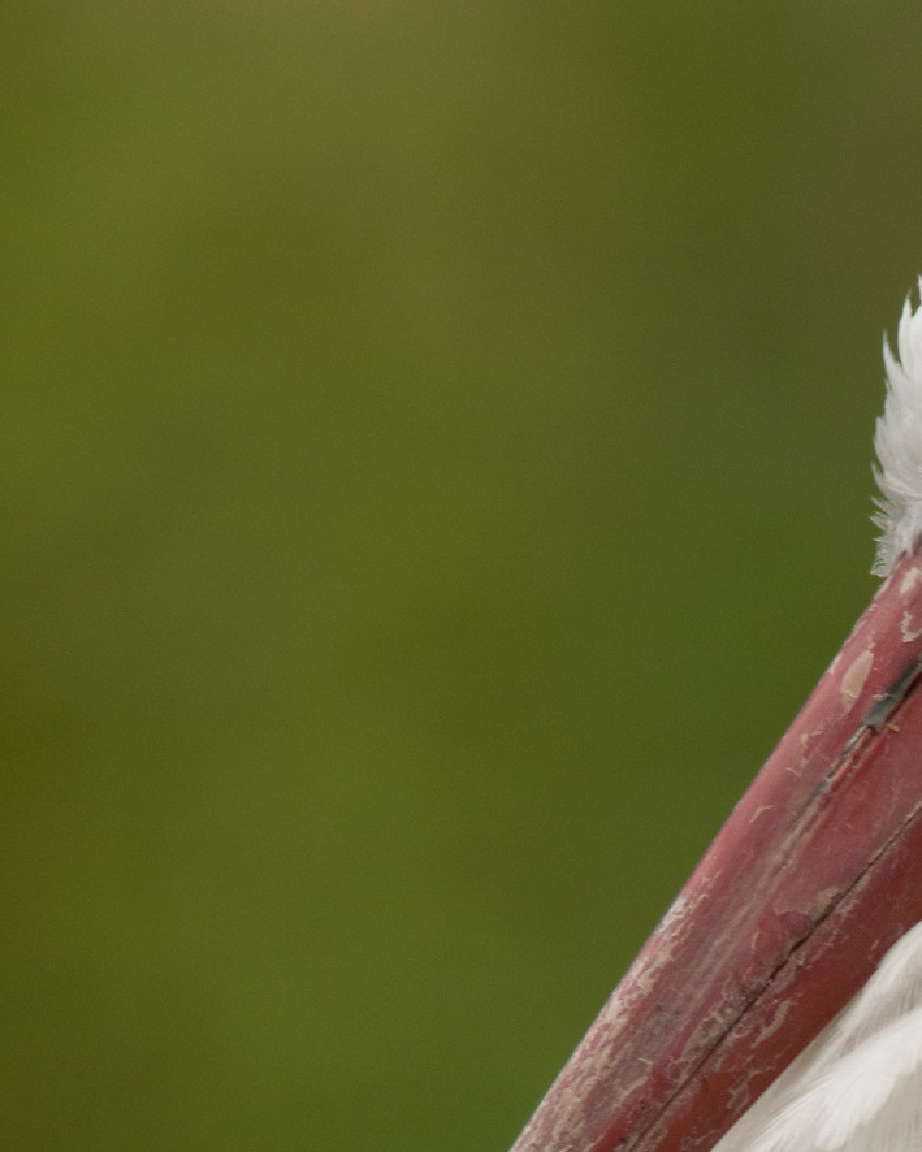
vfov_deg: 1.0
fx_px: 64933
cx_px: 987
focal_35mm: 1904
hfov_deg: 0.8
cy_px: 1324
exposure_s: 1/400
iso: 320
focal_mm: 500
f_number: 6.7
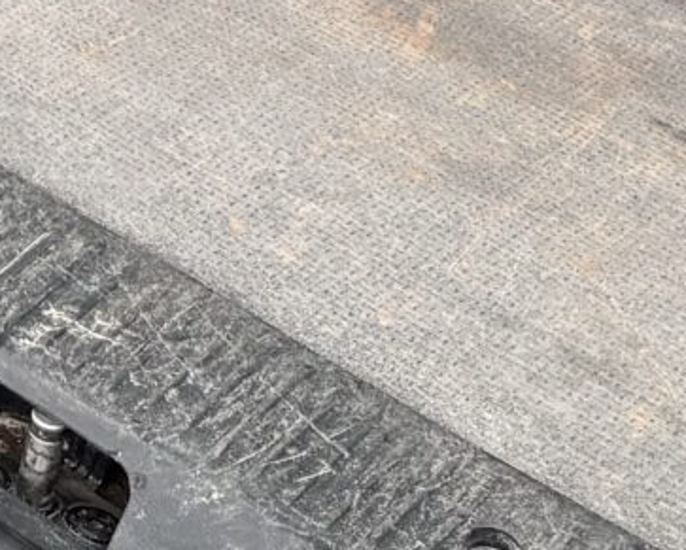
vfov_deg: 8.2
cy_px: -1021
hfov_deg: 11.0
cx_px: -495
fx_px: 3353
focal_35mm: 165
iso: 100
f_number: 1.78
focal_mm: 6.76
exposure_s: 1/121
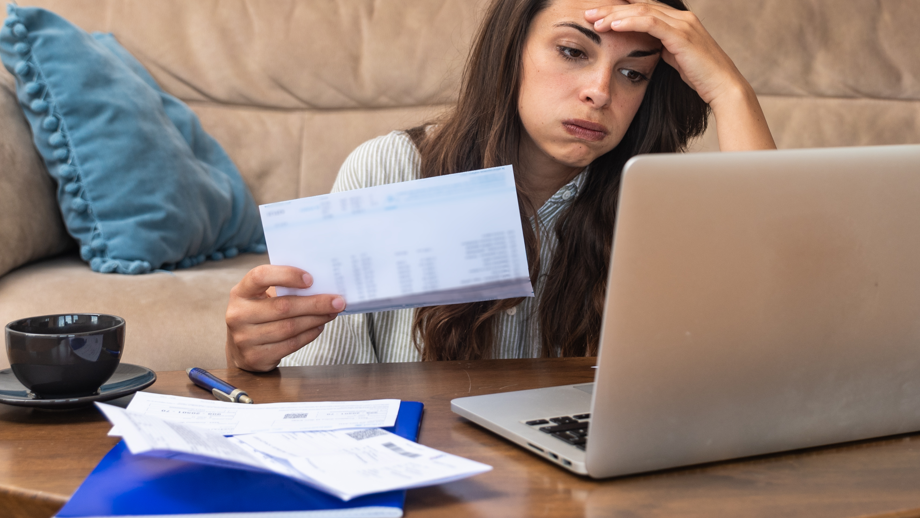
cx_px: 647
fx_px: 1708
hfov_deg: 29.8
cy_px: 55
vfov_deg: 17.0
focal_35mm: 70
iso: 100
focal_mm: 38
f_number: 5
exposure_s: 1/125
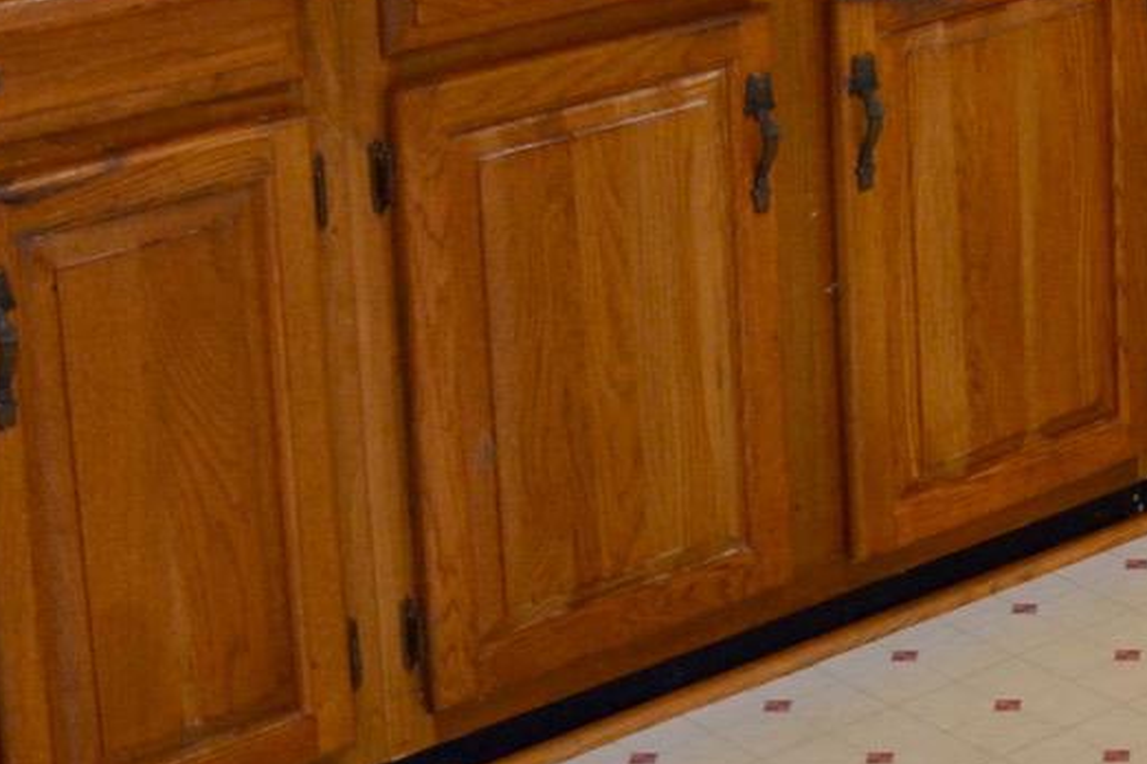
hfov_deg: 17.2
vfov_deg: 12.5
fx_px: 3377
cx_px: 1762
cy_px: -221
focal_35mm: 106
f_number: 3.5
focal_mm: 18
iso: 500
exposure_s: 1/60
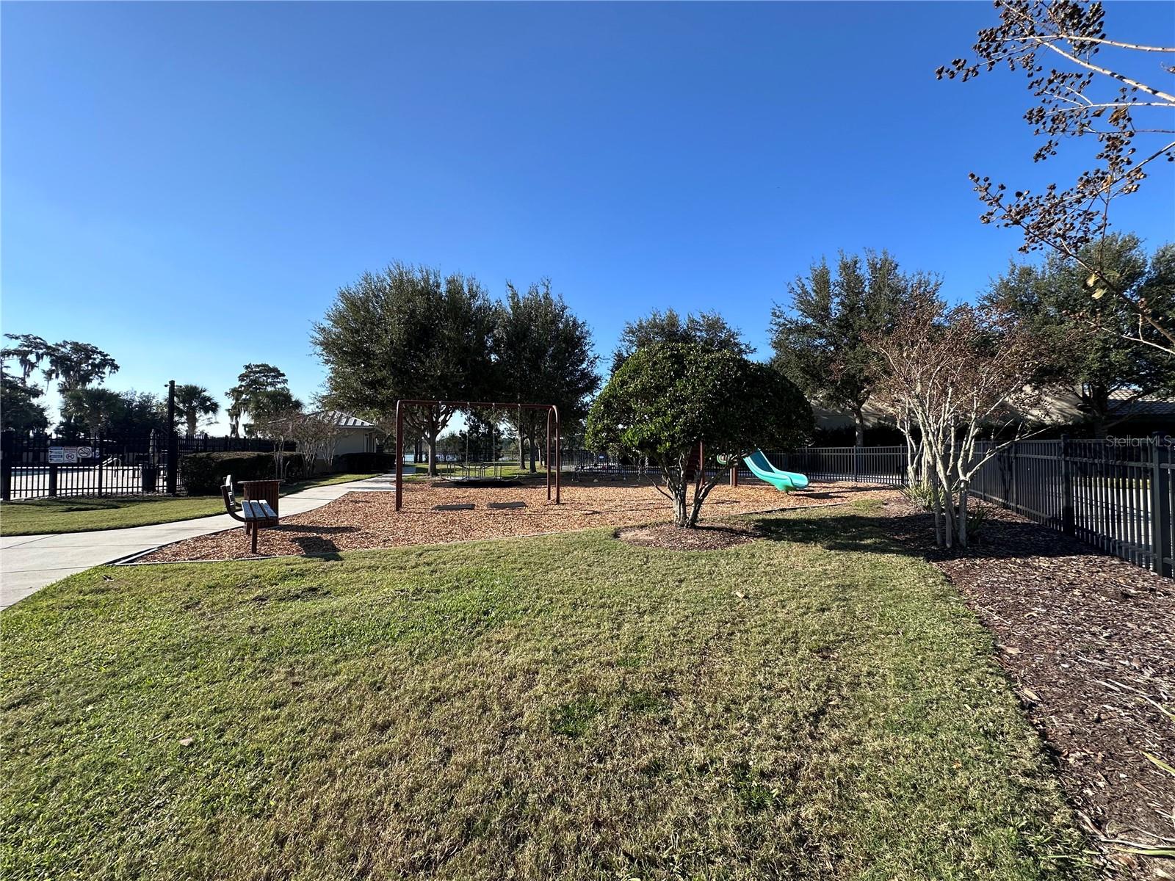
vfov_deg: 85.7
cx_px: 588
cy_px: 440
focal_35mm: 14
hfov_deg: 102.1
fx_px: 475
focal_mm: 2.22
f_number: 2.2
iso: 50
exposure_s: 1/1052
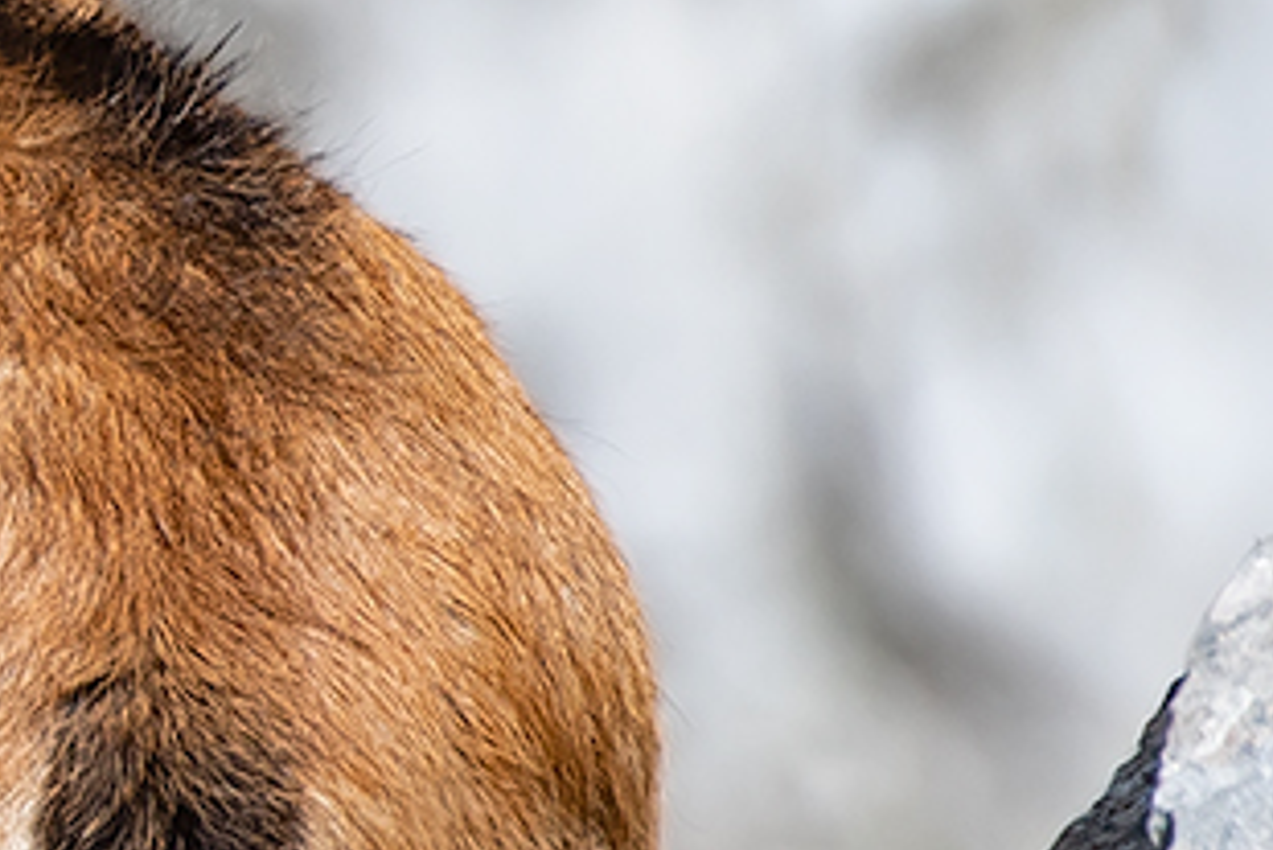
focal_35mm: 3873
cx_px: -1027
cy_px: 604
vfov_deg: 0.4
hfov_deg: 0.5
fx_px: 137011
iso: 200
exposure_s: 1/800
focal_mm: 400
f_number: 8
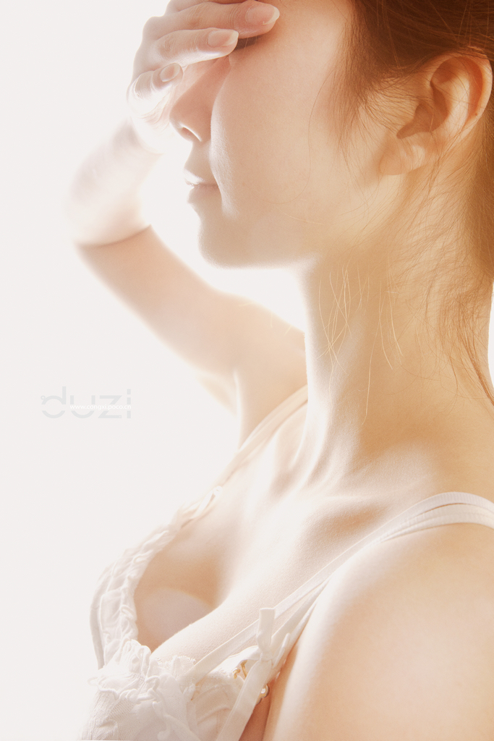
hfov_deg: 29.9
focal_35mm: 45
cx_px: 247
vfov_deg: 43.6
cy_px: 370
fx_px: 926
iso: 100
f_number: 9
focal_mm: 45
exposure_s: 1/125
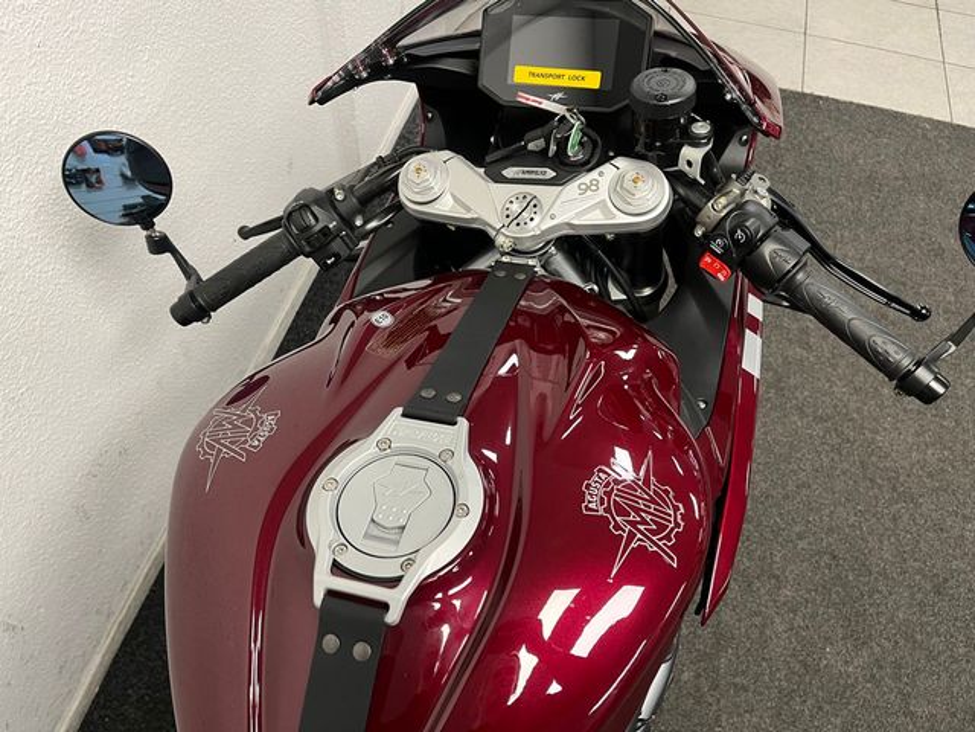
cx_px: 488
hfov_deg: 67.3
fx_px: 732
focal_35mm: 26
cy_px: 366
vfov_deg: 53.1
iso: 160
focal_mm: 5.1
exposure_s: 1/50
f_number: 1.6
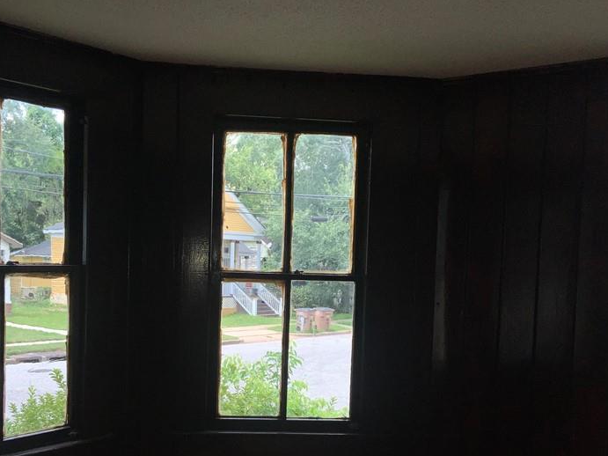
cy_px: 307
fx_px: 755
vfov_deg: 33.3
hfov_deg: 43.8
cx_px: 267
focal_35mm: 43
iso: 16
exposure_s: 1/281
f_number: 1.8
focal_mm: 3
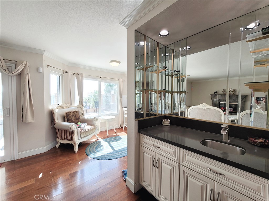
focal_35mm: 13
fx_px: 101
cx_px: 134
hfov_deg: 106.2
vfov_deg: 89.9
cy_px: 100
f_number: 2.2
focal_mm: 2.2
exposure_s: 1/119
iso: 80
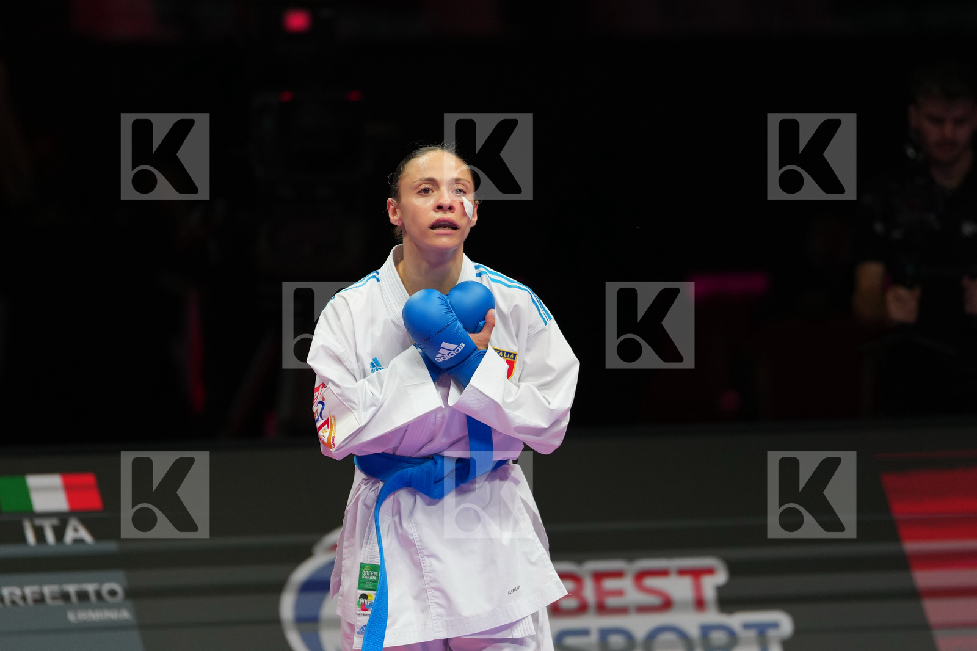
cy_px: 326
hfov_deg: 6.9
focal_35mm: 300
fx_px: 8139
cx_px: 488
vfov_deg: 4.6
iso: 640
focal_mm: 200
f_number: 2.8
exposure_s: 1/1000
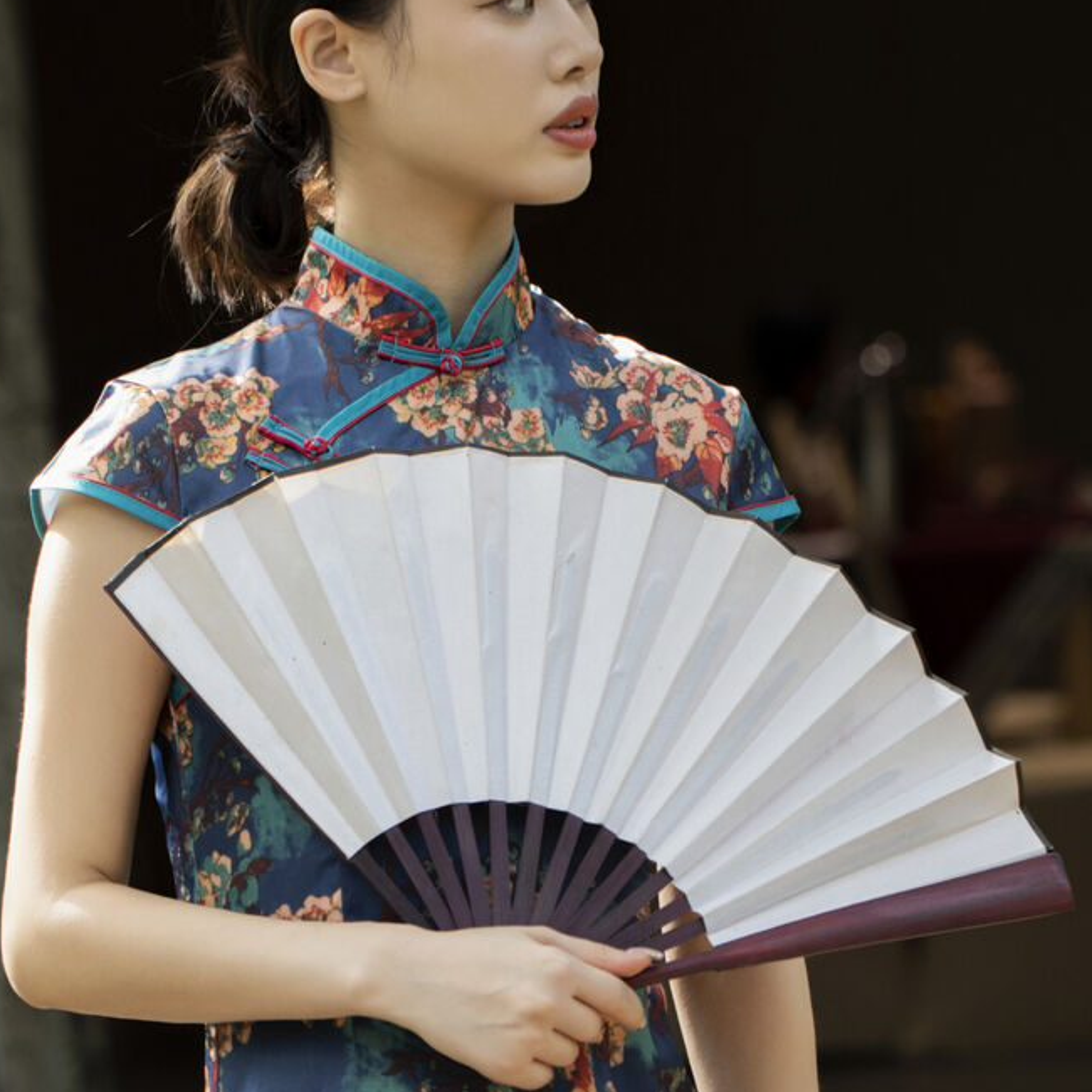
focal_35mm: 233
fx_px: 8316
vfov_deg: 7.5
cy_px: 921
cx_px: 449
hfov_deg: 7.5
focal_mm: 100
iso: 500
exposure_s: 1/160
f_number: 4
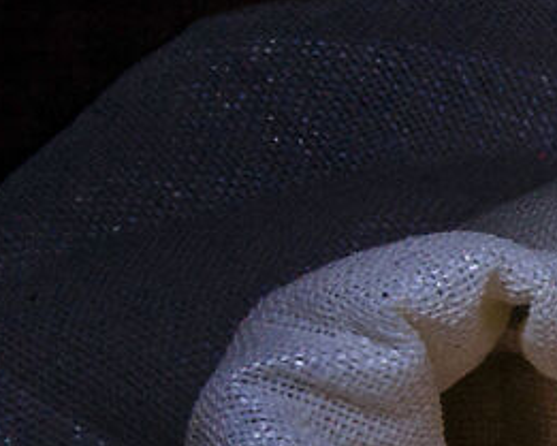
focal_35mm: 414
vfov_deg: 3.7
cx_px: 2190
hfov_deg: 4.3
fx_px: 6827
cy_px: 10
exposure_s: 28
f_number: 20
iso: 100
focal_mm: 32
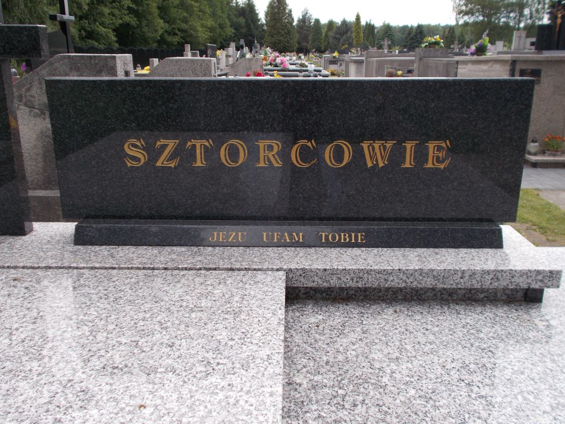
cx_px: 282
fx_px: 555
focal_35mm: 34
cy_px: 212
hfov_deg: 54.0
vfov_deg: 41.8
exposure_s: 1/320
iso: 80
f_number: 3.6
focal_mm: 6
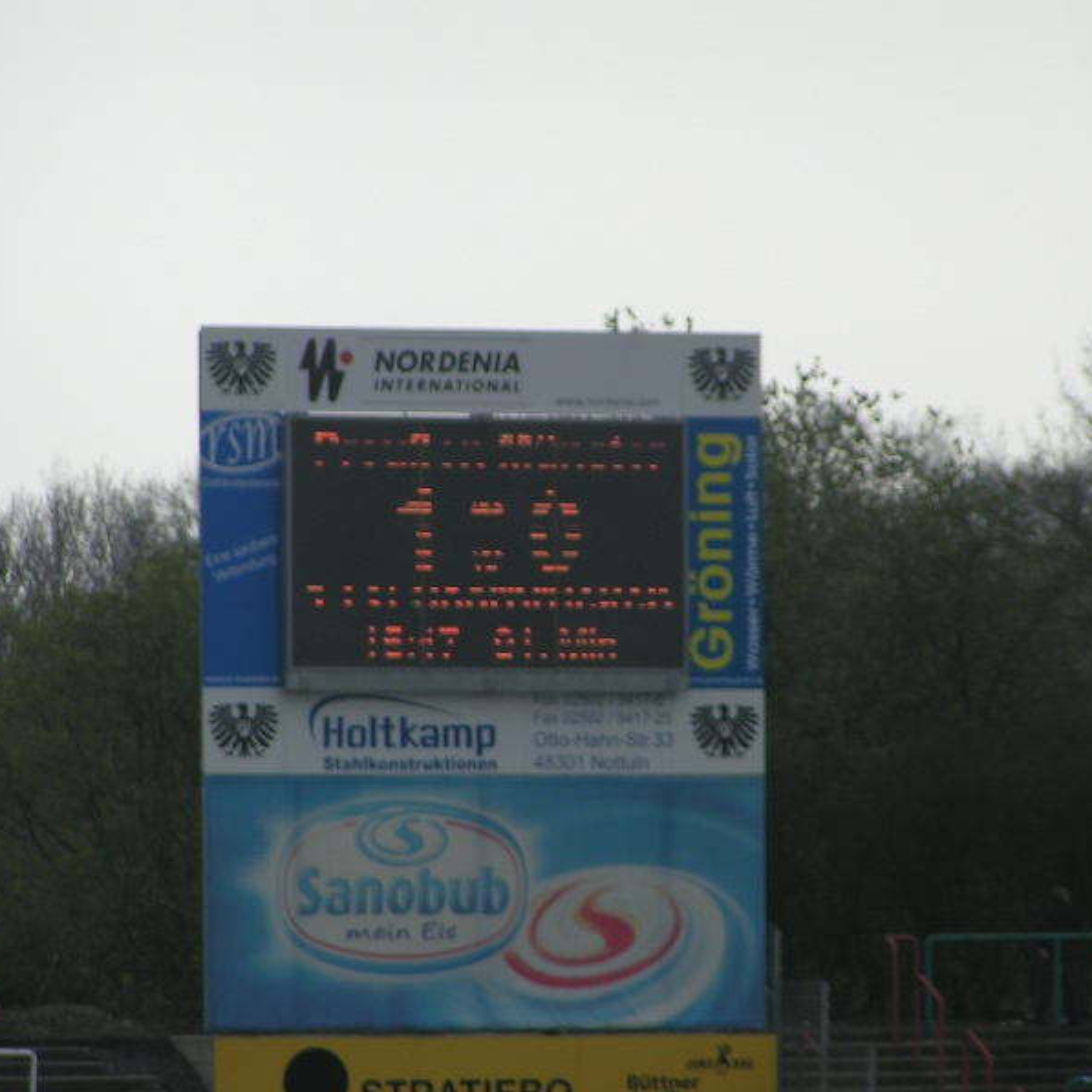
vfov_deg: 5.0
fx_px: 12563
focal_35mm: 352
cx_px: 589
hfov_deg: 5.0
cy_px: 547
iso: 50
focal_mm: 45.4
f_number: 3.5
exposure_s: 1/1000
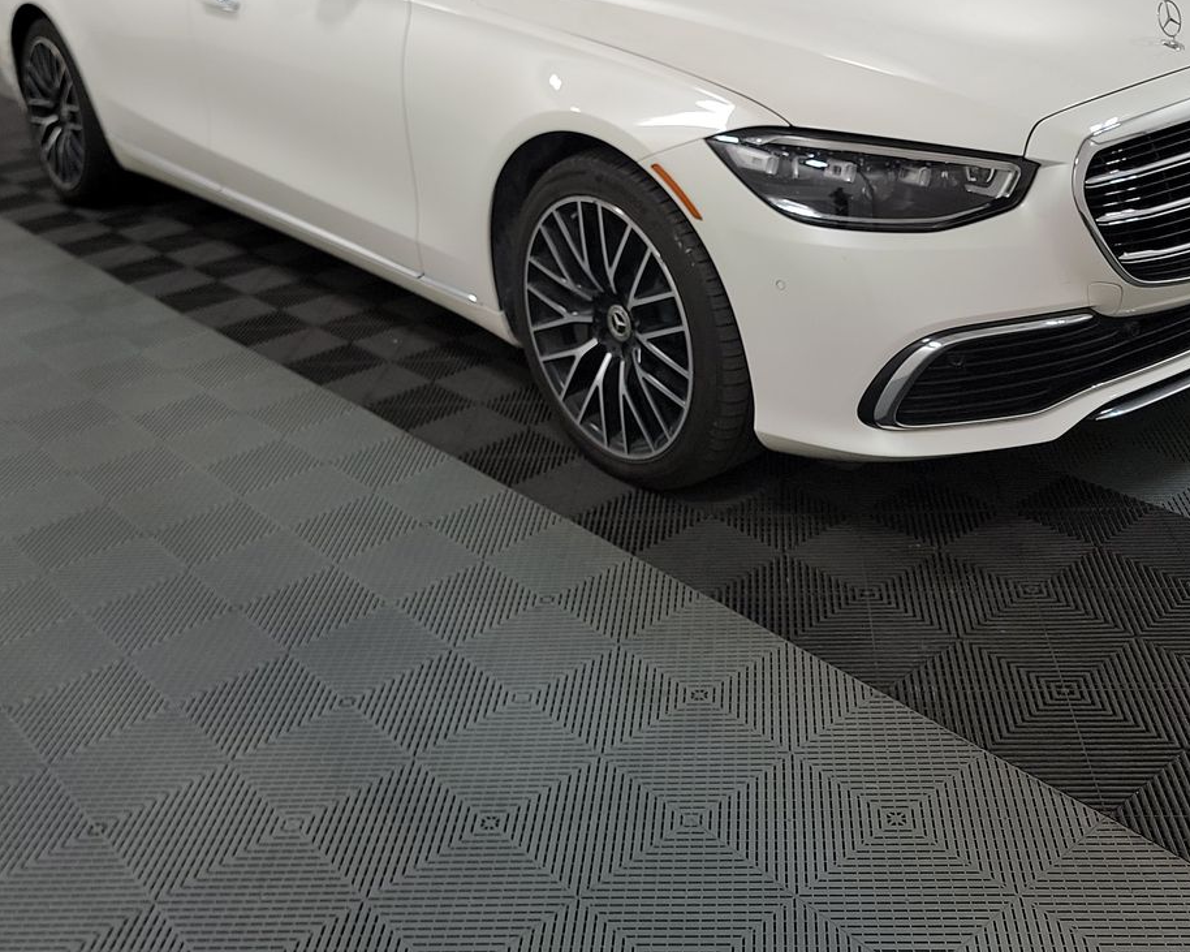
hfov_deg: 44.7
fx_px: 1444
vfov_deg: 35.3
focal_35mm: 41
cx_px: 664
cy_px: 191
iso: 98
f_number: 1.8
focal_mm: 6.7
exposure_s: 1/59
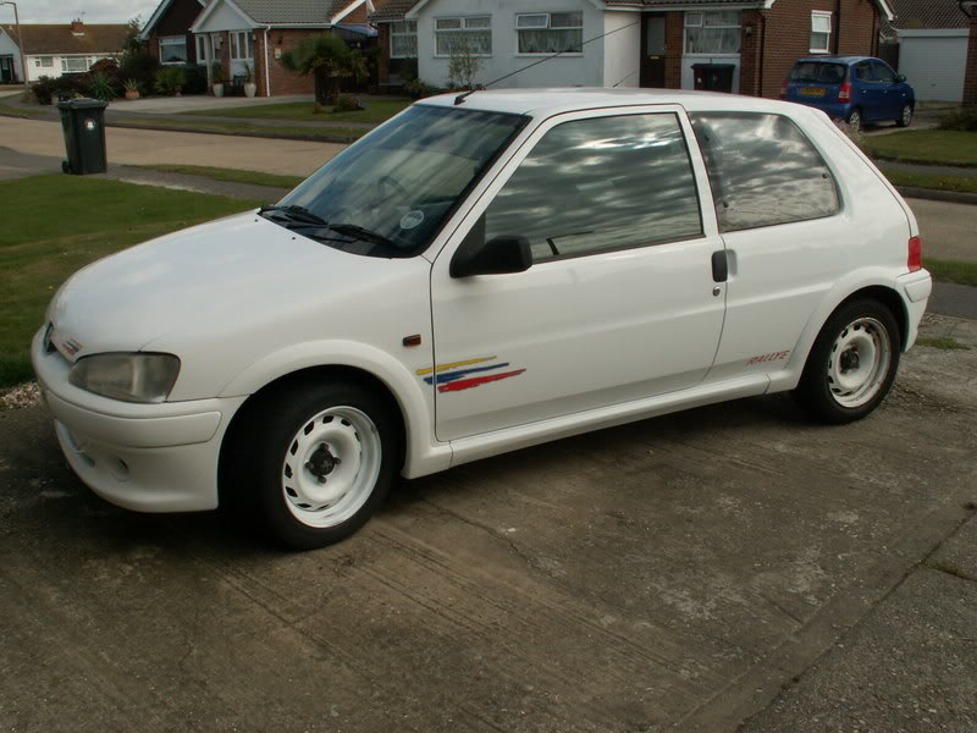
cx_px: 488
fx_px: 988
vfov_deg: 40.7
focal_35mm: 35
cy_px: 366
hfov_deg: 52.6
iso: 50
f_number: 7.1
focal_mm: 5.86
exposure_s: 1/200
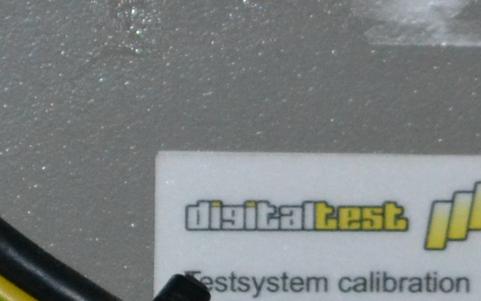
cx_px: 376
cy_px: 6
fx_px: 6858
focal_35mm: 523
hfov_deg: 4.0
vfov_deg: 2.5
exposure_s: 1/60
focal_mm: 55
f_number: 5.6
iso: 1100
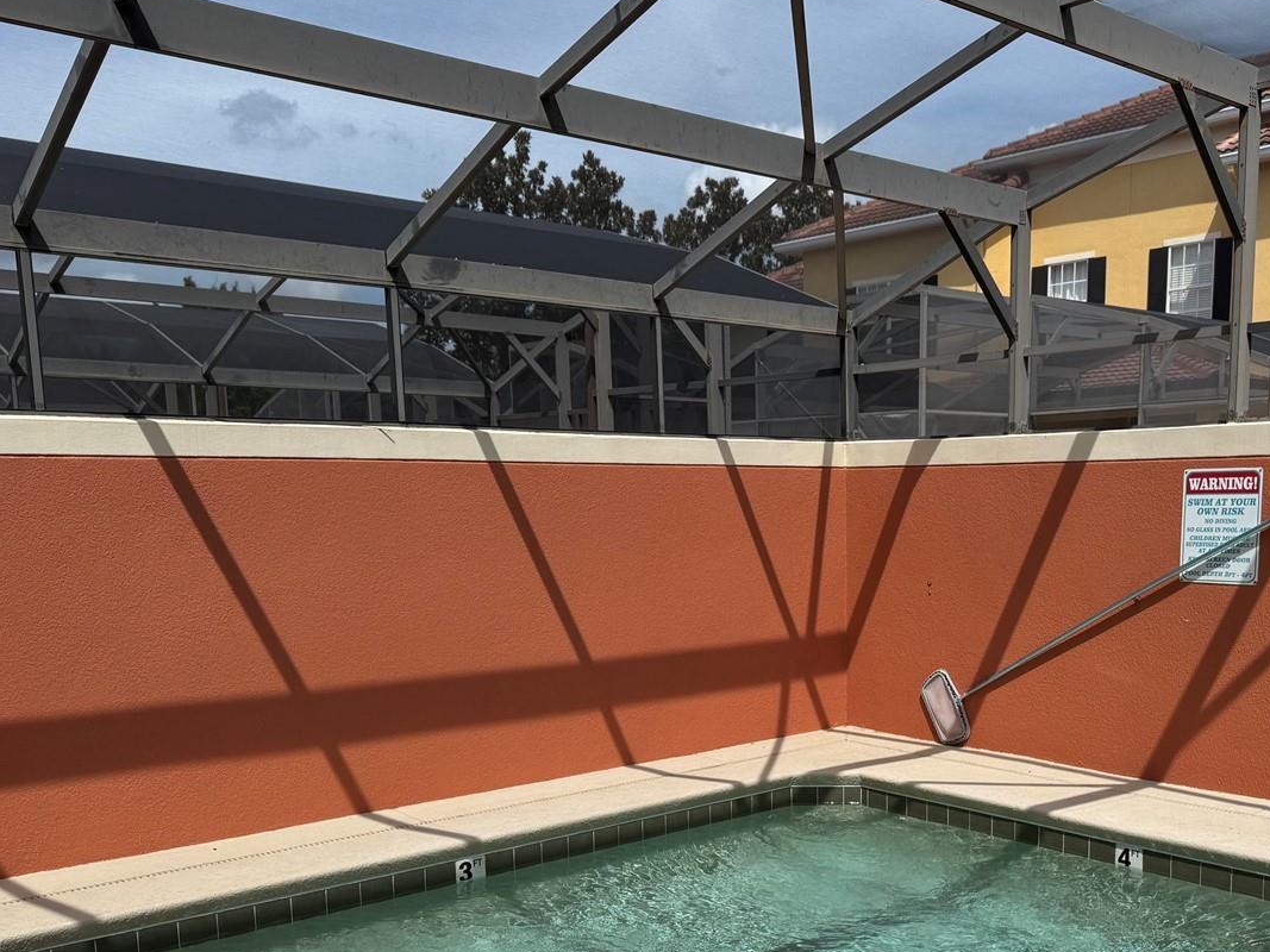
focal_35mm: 36
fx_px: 1321
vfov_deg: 38.7
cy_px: 701
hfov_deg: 50.7
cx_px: 818
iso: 80
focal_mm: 6.76
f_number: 1.78
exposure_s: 1/4950
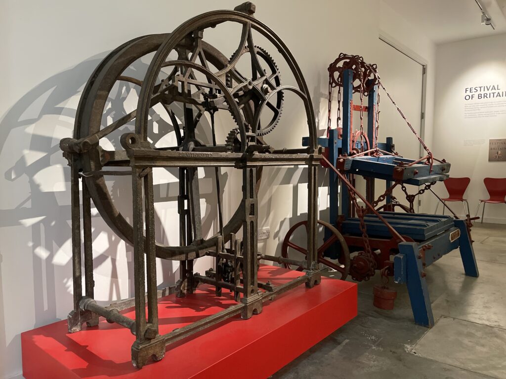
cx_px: 253
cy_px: 190
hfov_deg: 67.3
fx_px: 380
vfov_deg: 53.1
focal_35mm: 26
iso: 500
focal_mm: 4.2
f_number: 1.6
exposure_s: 1/50
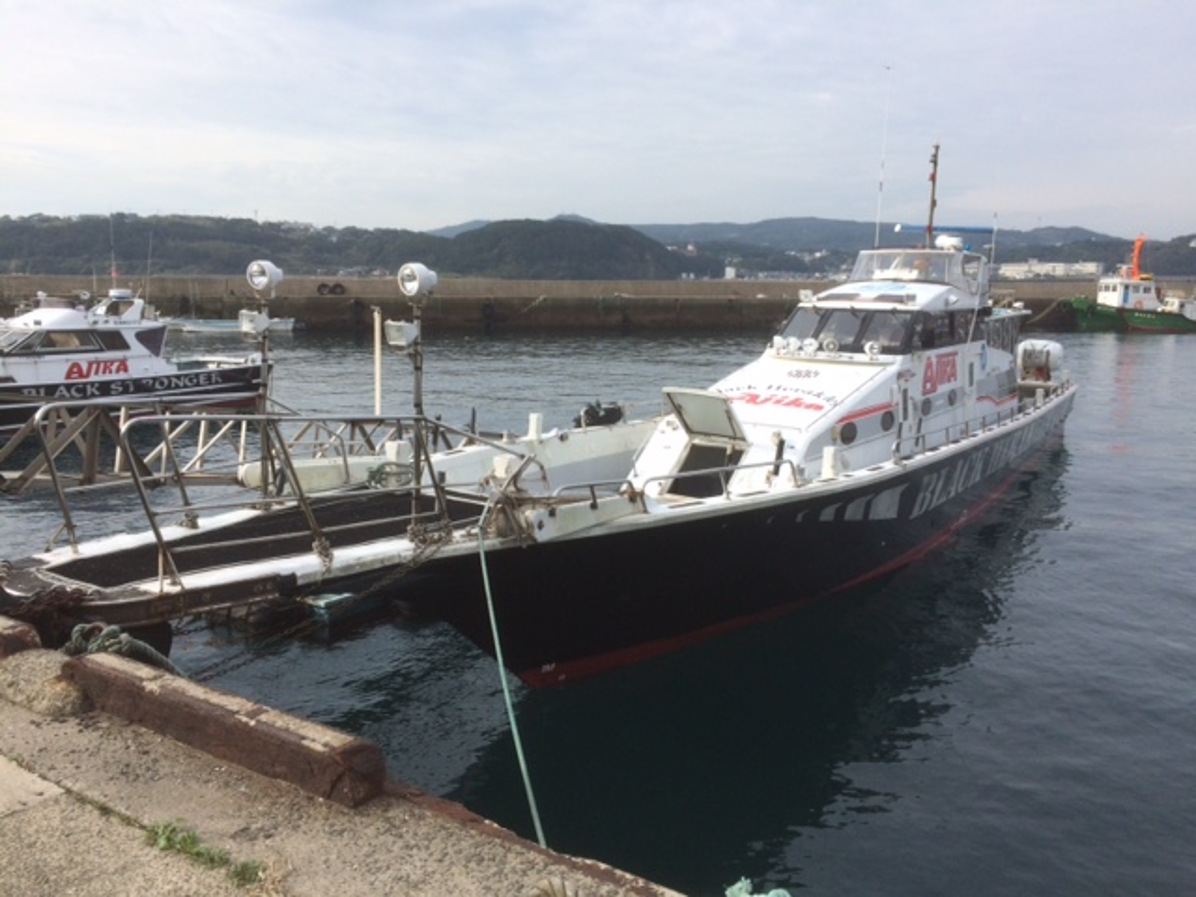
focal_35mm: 29
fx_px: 1002
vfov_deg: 48.2
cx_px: 598
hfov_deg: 61.7
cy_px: 448
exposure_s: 1/1642
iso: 32
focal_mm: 4.15
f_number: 2.2
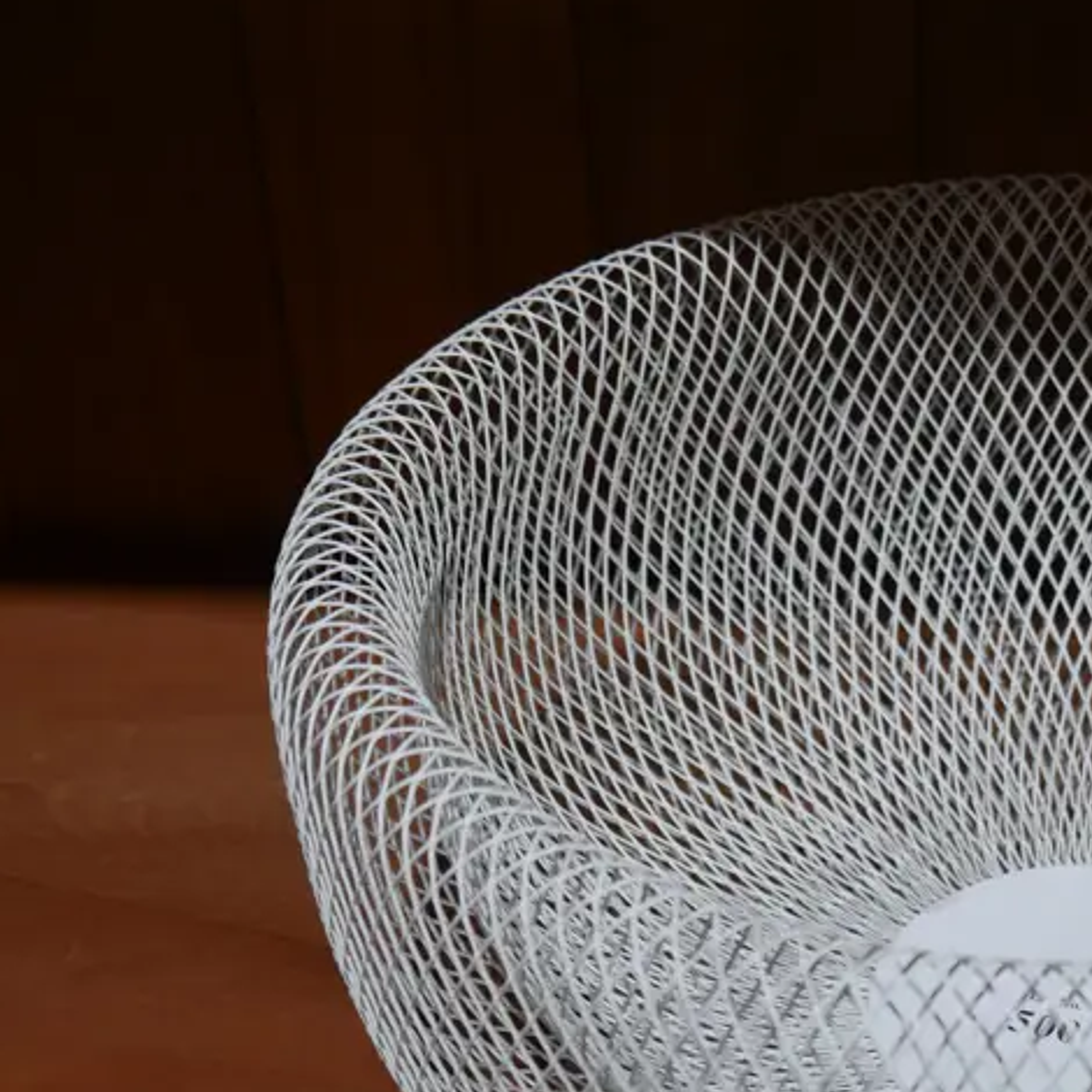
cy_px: 768
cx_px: 1041
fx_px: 2748
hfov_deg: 21.8
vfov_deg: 22.3
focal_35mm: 77
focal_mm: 20
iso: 320
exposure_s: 1/60
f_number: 4.4
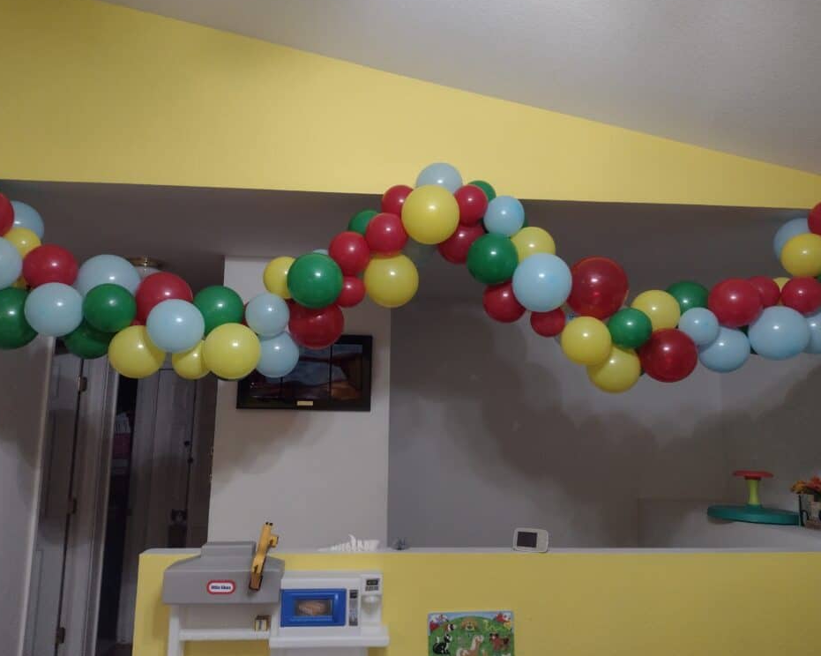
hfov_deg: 60.5
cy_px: 325
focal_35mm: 29
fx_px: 704
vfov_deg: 49.9
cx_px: 412
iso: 713
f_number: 1.7
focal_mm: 4.71
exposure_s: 1/40
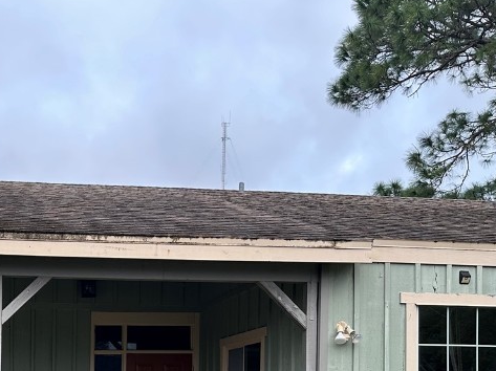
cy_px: 390
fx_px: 745
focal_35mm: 52
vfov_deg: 26.2
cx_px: 44
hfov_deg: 34.6
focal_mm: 6.86
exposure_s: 1/187
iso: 64
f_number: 1.78
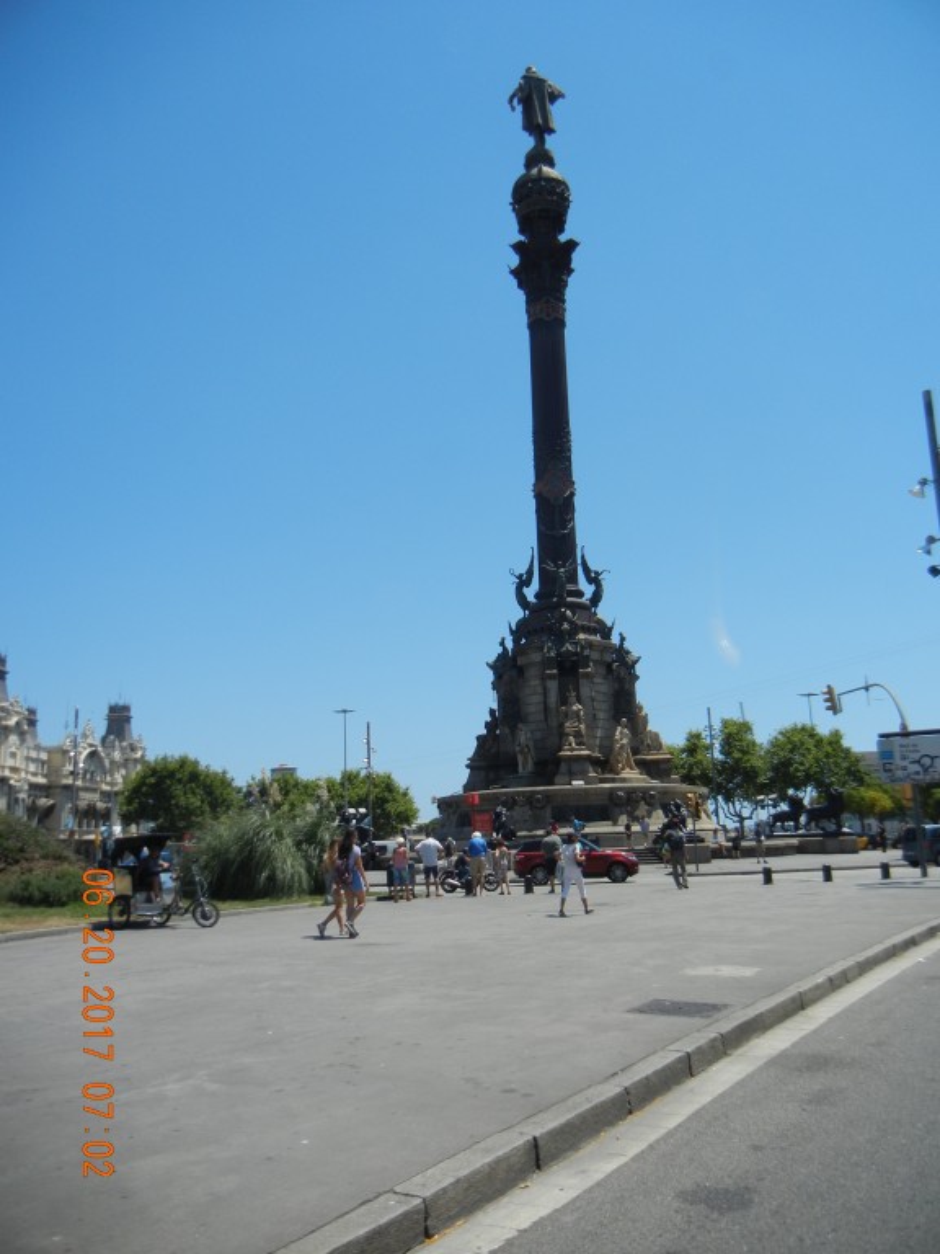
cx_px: 470
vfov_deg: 60.0
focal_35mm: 30
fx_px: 1086
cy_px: 627
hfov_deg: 46.8
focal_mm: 5.4
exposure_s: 1/464
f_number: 7
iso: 160
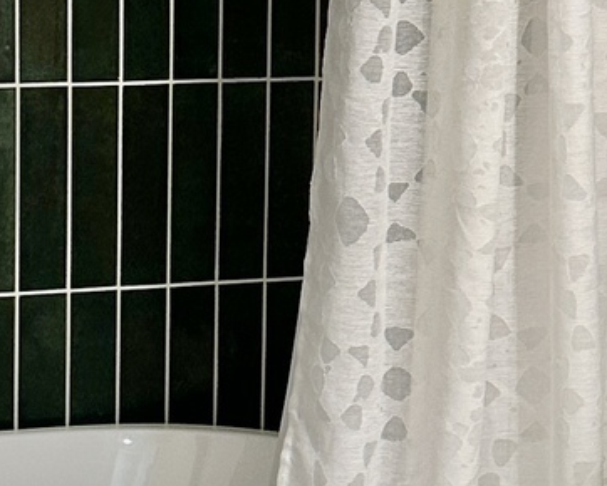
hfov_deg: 12.9
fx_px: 2678
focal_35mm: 149
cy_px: 166
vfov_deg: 10.4
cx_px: 364
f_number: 1.78
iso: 160
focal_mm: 6.86
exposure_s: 1/60
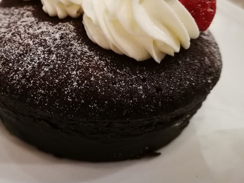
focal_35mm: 40
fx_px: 282
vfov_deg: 35.5
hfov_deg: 46.0
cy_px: 56
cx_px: 79
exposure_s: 1/24
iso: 400
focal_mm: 4.5
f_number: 4
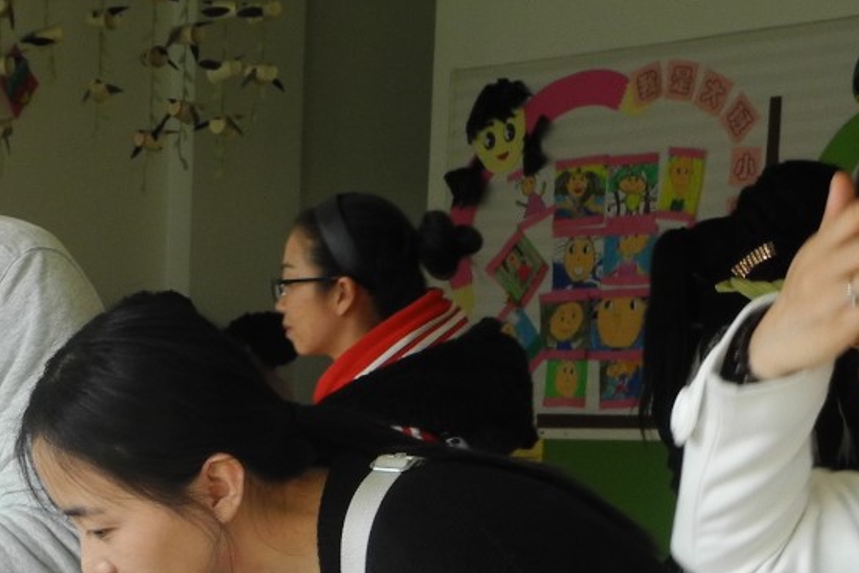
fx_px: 2959
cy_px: 884
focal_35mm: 124
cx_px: -223
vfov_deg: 10.6
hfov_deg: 15.8
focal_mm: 8.8
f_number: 3.2
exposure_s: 1/63.1
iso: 100
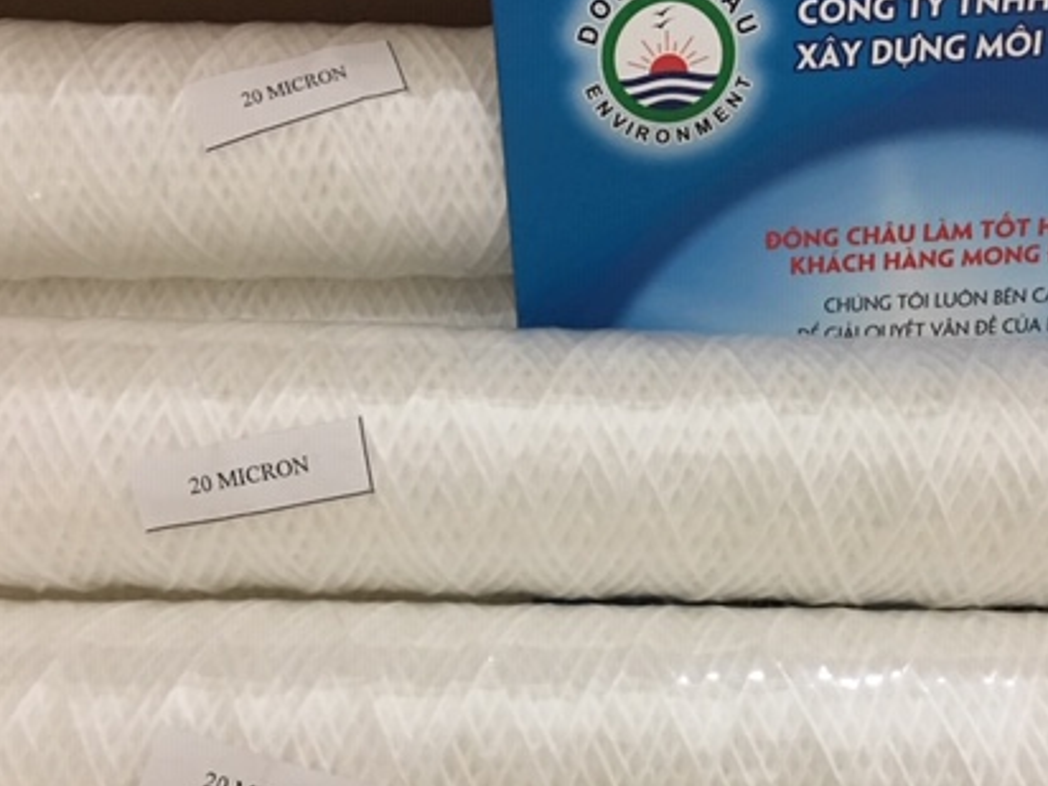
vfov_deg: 32.2
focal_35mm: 45
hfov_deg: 41.9
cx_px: 631
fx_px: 1362
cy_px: 430
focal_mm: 4.15
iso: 100
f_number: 2.2
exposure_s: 1/8
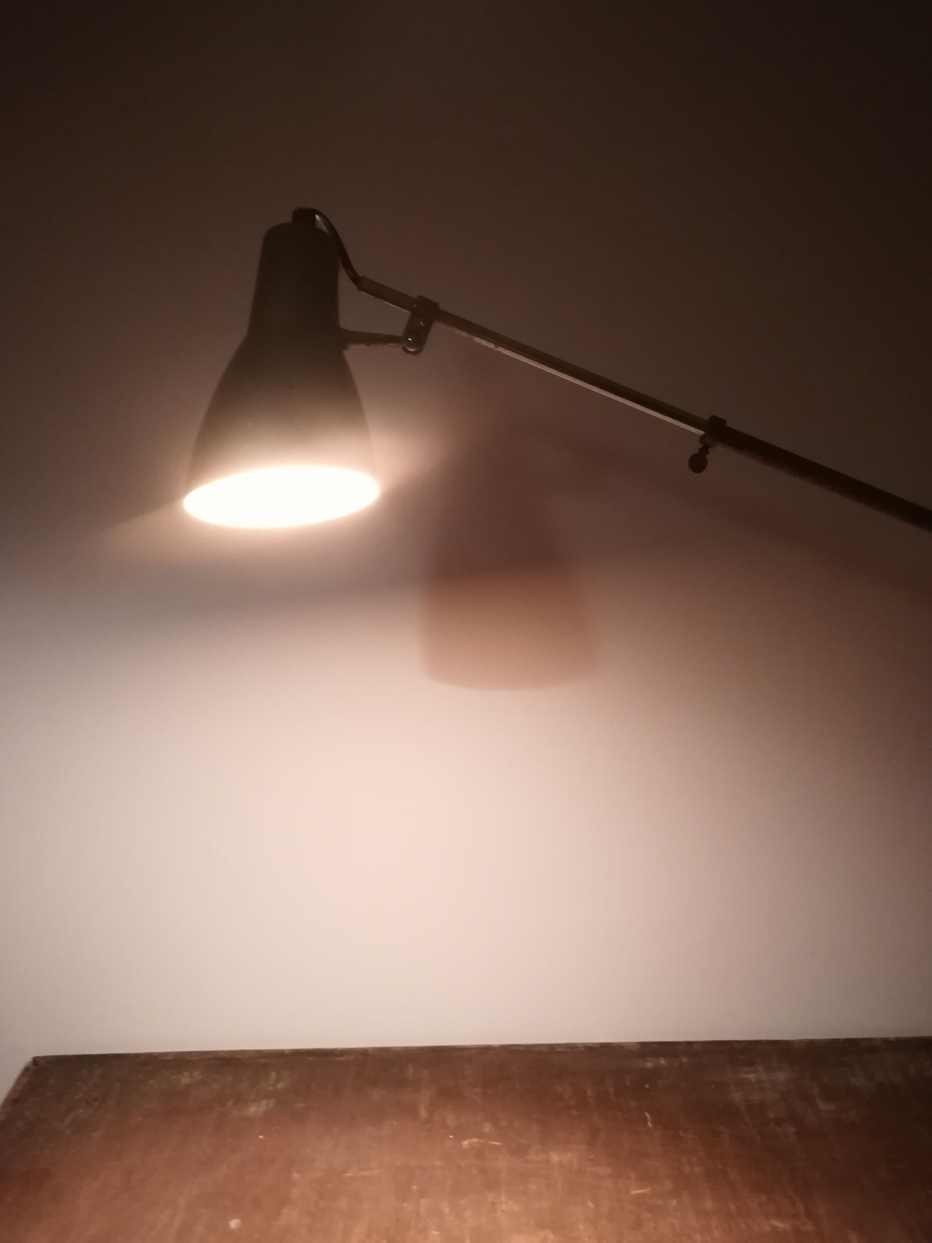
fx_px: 933
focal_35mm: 26
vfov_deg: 67.3
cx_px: 466
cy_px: 622
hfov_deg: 53.1
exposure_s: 1/14.3
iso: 500
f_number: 2.2
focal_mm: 3.83
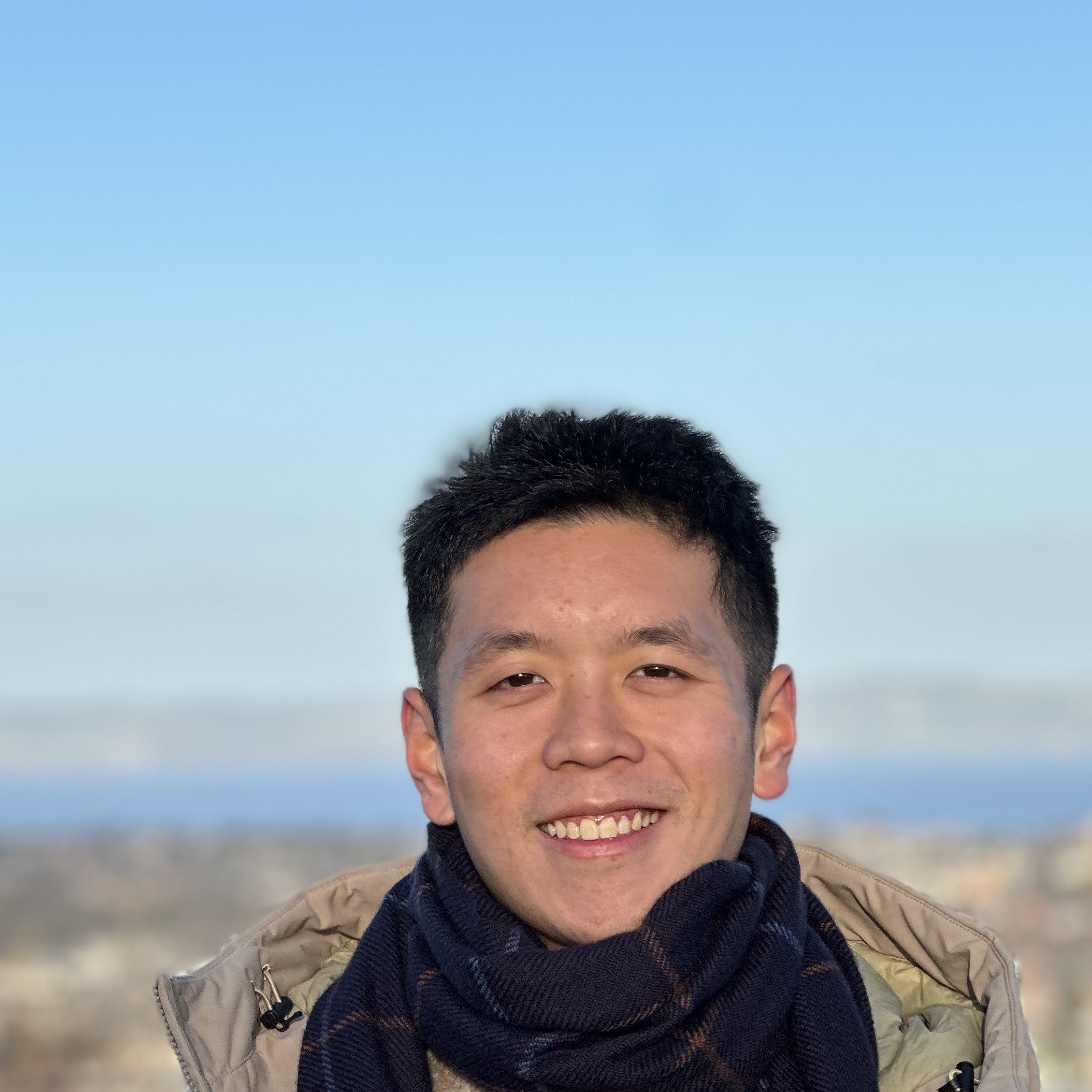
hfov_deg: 12.8
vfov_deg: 12.9
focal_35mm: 135
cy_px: 678
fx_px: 4818
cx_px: 120
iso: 32
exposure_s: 1/481
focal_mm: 9
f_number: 2.8
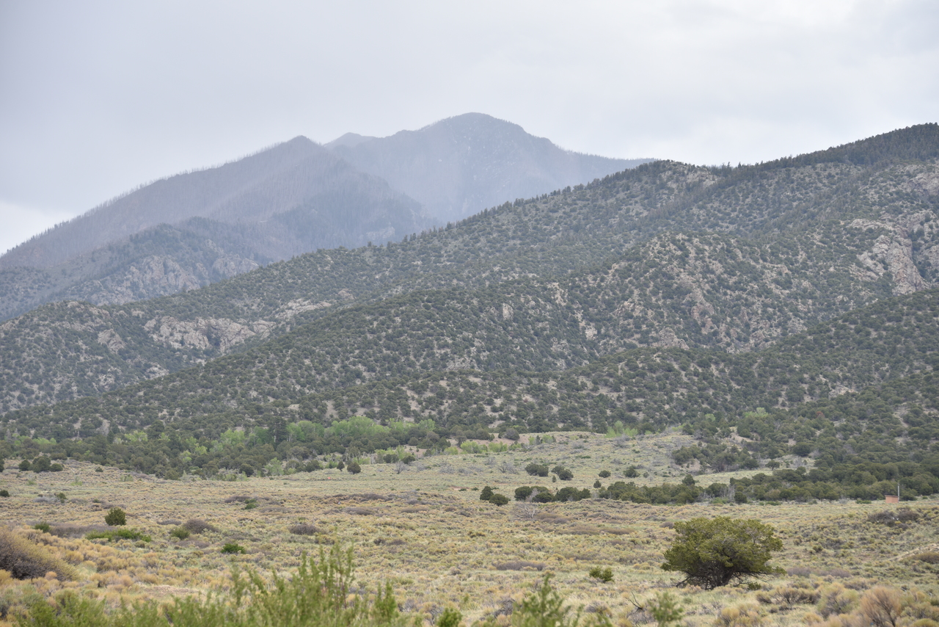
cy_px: 314
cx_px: 470
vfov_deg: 11.2
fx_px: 3183
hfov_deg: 16.8
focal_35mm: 122
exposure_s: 1/250
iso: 100
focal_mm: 122
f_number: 7.1
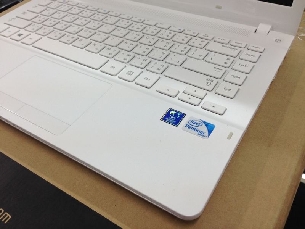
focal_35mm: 33
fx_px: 291
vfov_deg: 42.9
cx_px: 152
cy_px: 114
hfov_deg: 55.4
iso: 50
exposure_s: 1/24
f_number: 2.4
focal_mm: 4.12
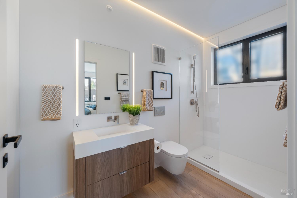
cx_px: 148
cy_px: 99
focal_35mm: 14
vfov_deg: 81.2
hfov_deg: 104.3
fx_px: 115
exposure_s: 1/10
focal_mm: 14
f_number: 9
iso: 400
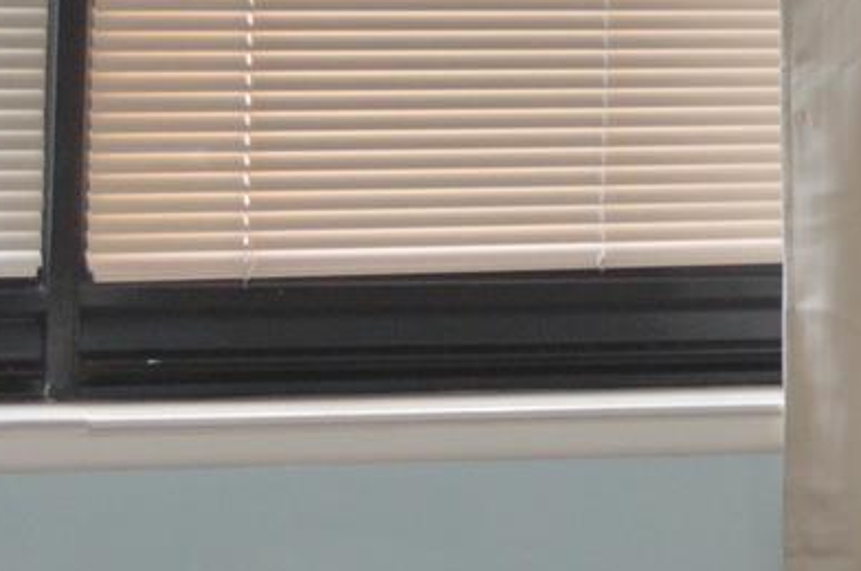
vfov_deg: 6.7
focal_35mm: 204
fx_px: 4871
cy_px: -137
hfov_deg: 9.7
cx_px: 1480
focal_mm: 26
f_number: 4.2
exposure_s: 1/60
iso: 720
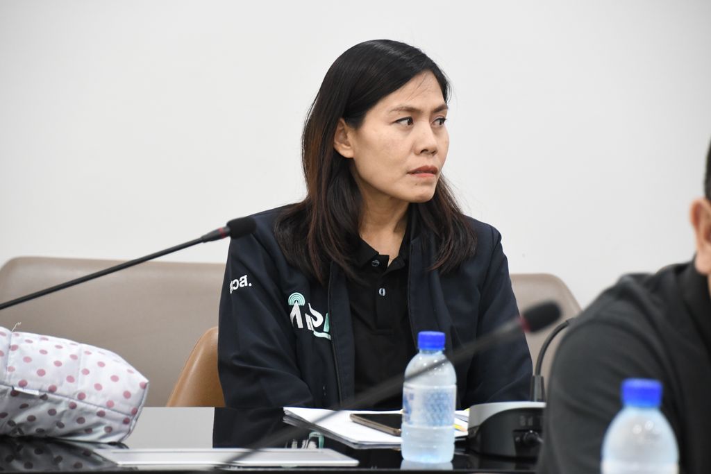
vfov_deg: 6.5
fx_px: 4148
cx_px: 356
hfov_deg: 9.8
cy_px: 237
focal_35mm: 210
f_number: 6
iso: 2800
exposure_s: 1/50
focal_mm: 140
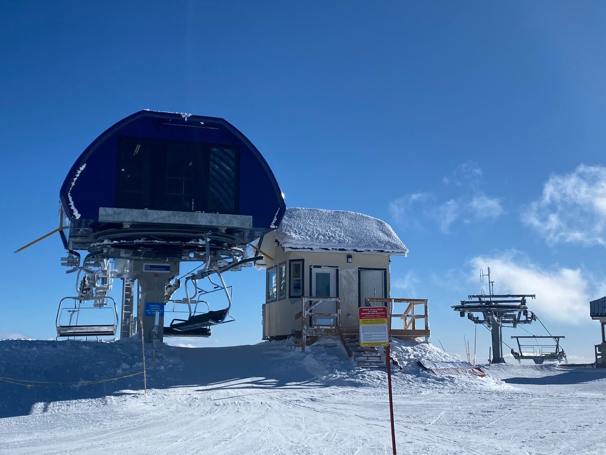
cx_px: 329
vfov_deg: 31.5
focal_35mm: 46
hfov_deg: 41.2
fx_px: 806
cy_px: 234
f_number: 1.8
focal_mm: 4.25
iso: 32
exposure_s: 1/7194
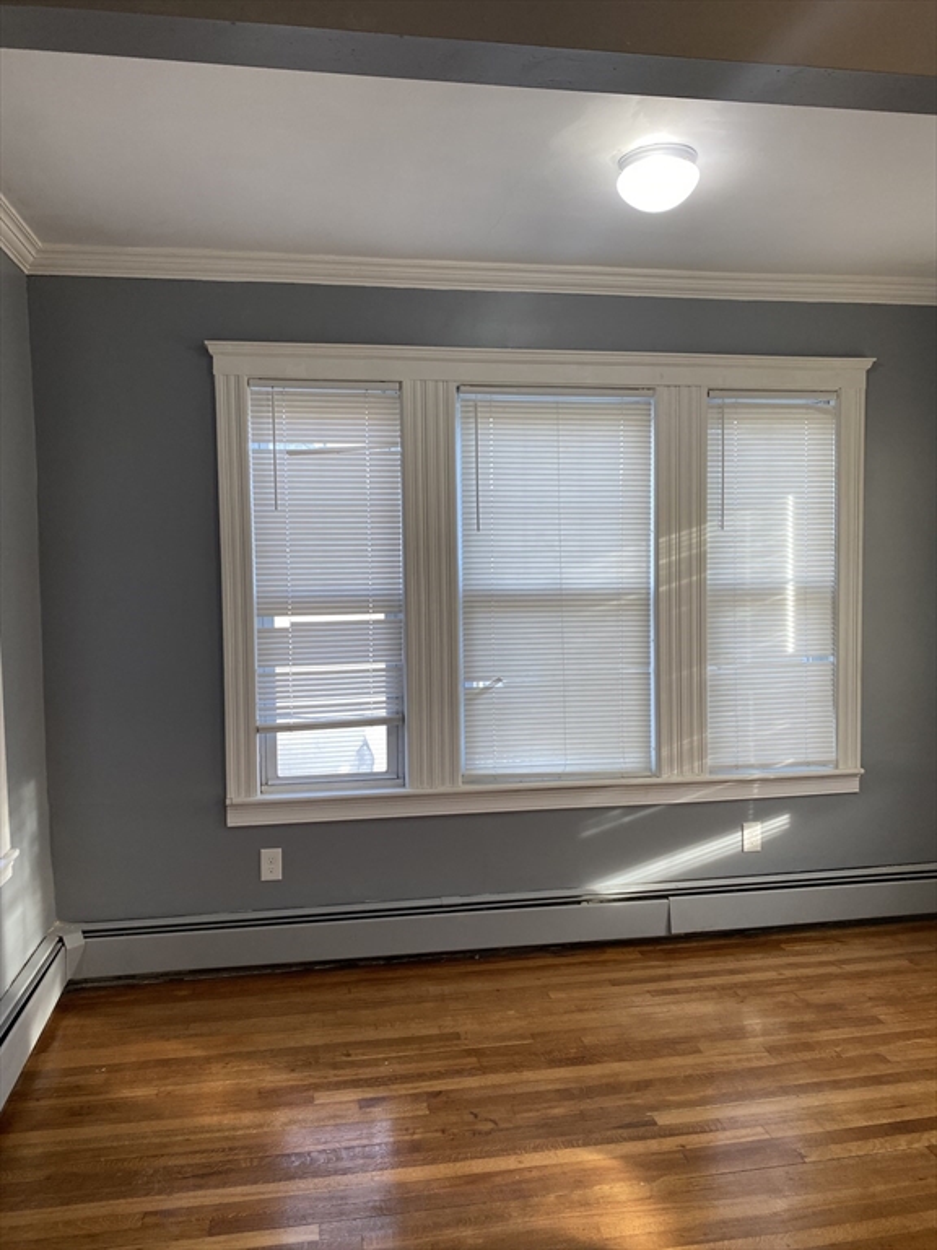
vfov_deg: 67.3
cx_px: 468
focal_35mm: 26
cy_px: 625
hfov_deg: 53.1
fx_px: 938
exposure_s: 1/120
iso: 80
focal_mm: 4.25
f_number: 1.8
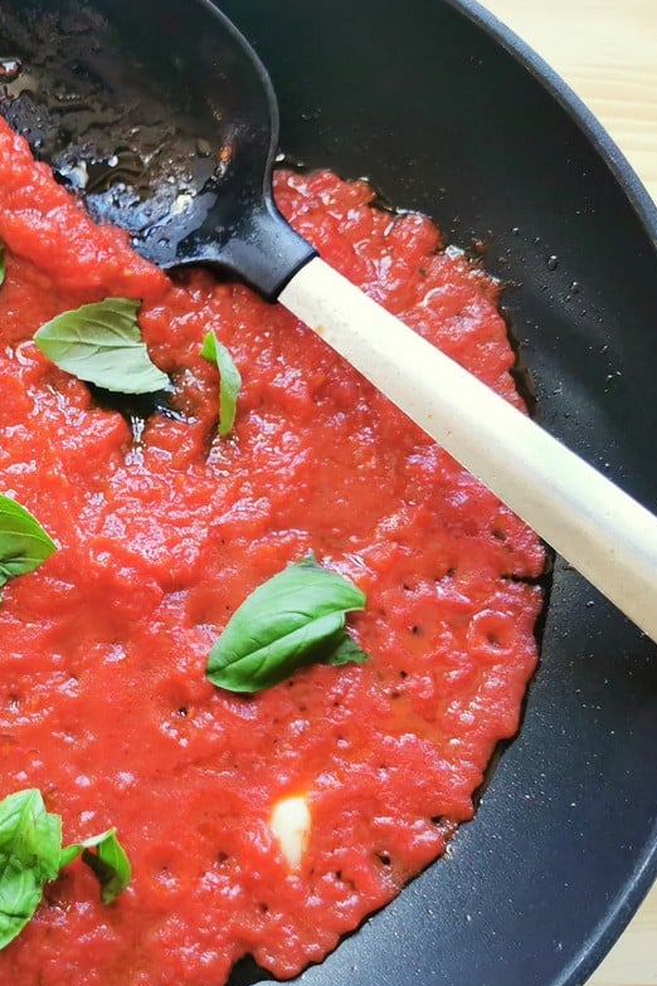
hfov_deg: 29.1
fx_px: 1178
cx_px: 0
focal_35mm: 43
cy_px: 511
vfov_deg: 45.4
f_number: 1.6
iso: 200
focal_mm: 5.56
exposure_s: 1/100
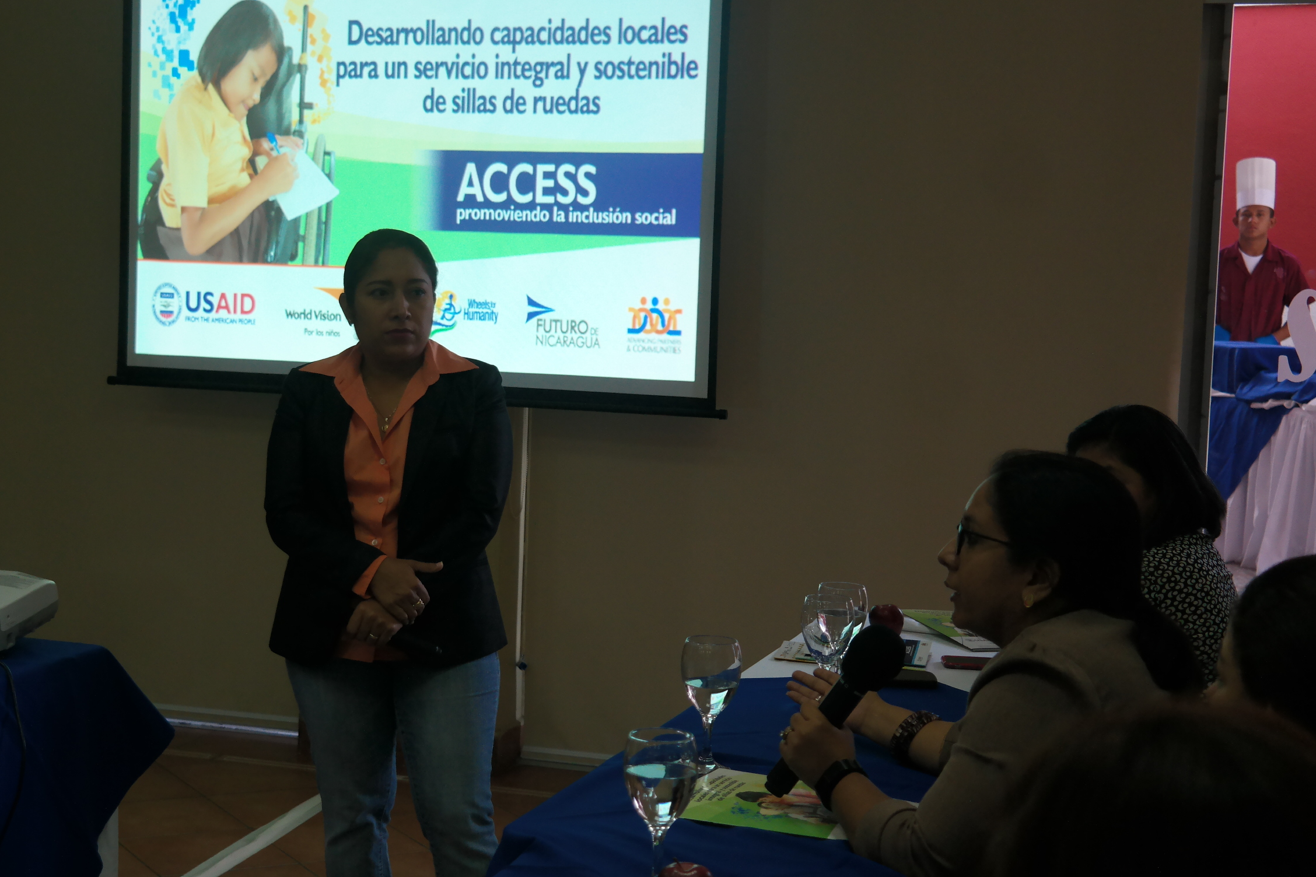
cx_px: 472
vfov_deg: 21.9
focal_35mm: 62
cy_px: 416
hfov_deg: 32.2
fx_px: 2266
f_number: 4.5
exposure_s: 1/60
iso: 800
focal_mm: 31
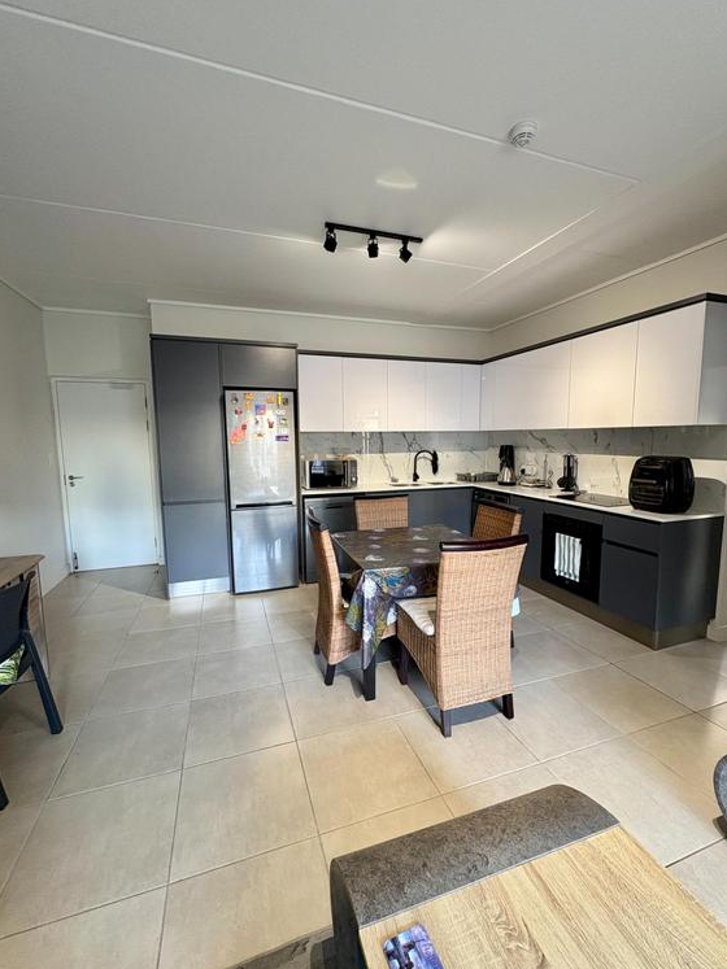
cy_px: 485
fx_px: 420
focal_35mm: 15
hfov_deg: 81.7
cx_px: 366
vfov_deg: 98.2
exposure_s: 1/50
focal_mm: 2.22
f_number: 2.2
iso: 160
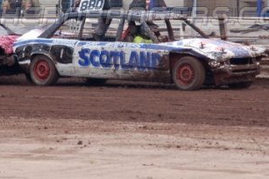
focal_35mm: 297
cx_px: 90
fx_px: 2217
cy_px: 18
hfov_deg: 6.9
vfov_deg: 4.6
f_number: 5.6
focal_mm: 95
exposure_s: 1/400
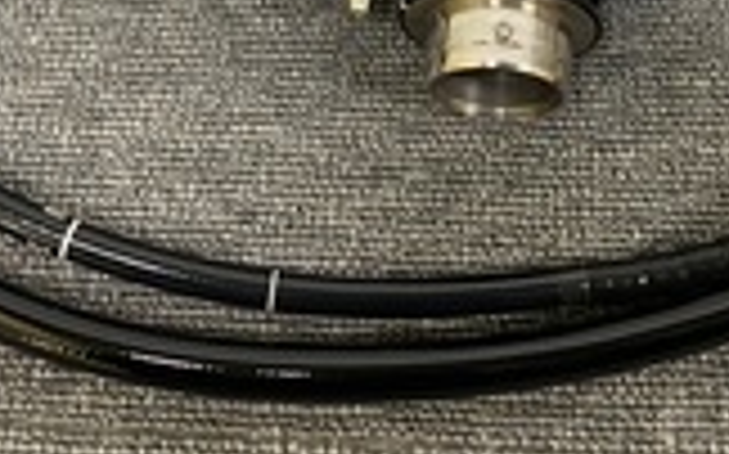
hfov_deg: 30.2
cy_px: -189
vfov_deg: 17.5
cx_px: 418
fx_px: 1350
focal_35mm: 68
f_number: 1.8
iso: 320
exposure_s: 1/60
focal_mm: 4.25
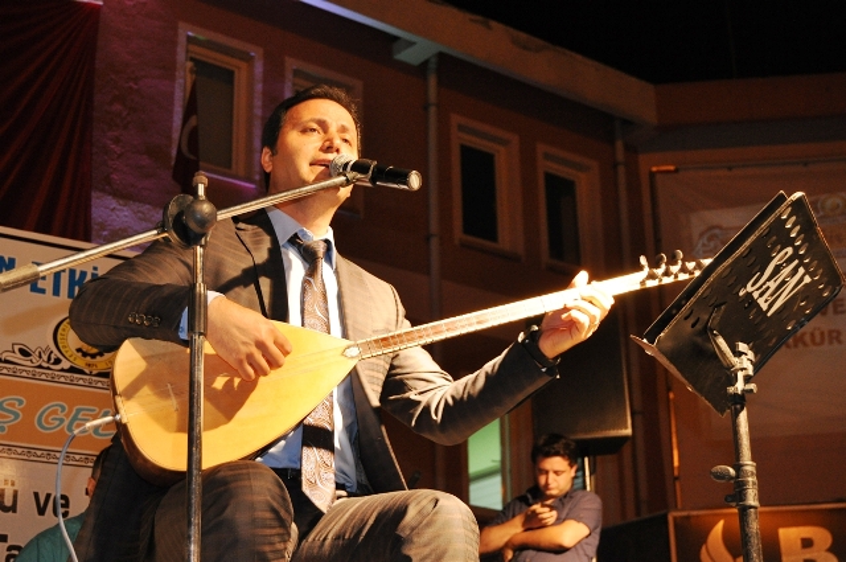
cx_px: 423
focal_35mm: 63
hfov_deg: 31.9
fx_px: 1479
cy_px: 281
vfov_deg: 21.5
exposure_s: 1/40
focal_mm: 42
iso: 800
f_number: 5.6
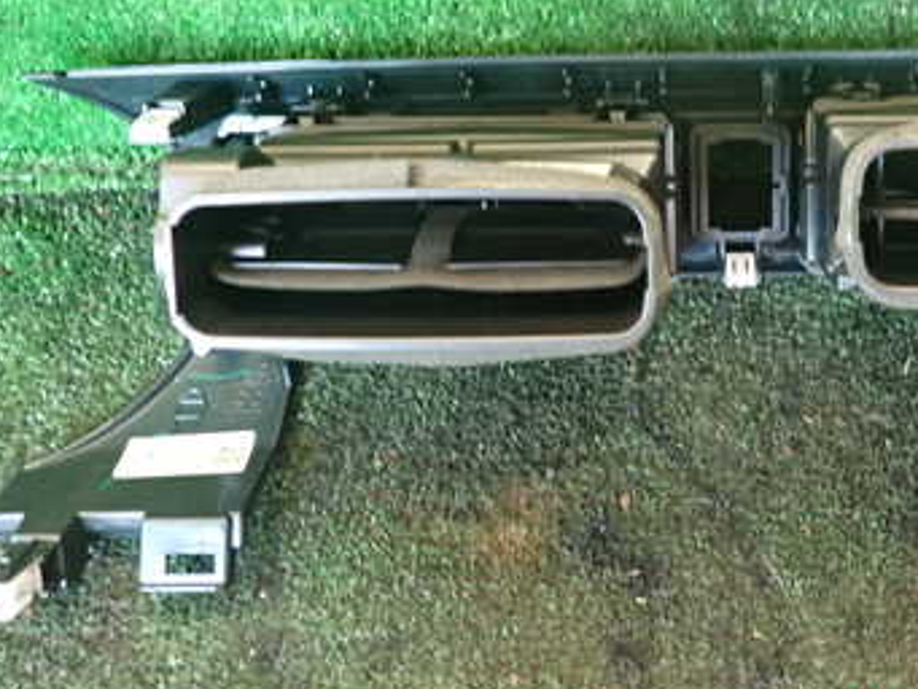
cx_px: 660
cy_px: 148
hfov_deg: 42.0
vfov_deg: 32.1
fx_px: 1167
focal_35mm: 44
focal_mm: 4.5
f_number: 2
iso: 250
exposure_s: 1/30
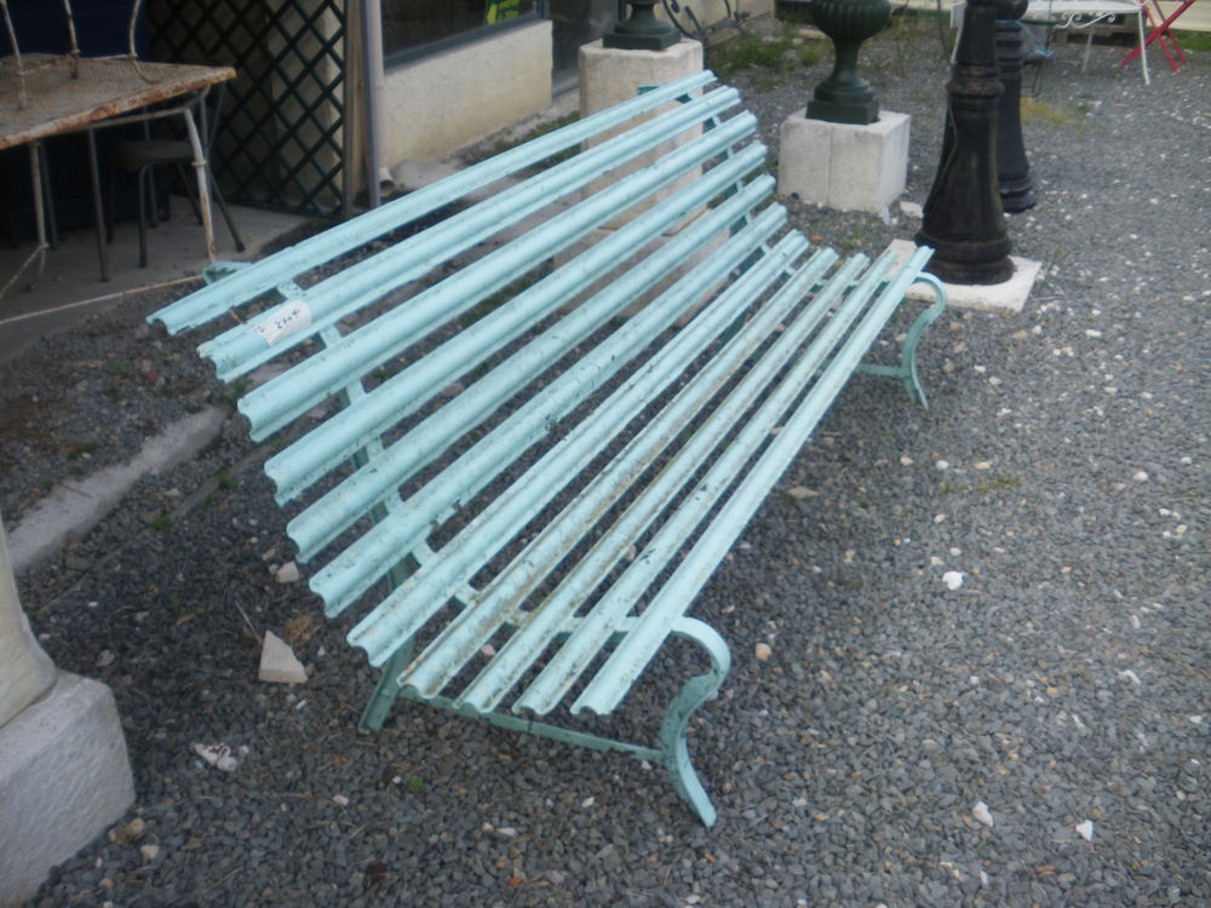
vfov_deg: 39.7
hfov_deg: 51.4
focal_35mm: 36
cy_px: 454
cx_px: 606
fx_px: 1259
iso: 64
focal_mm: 6.3
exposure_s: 1/250
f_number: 3.5
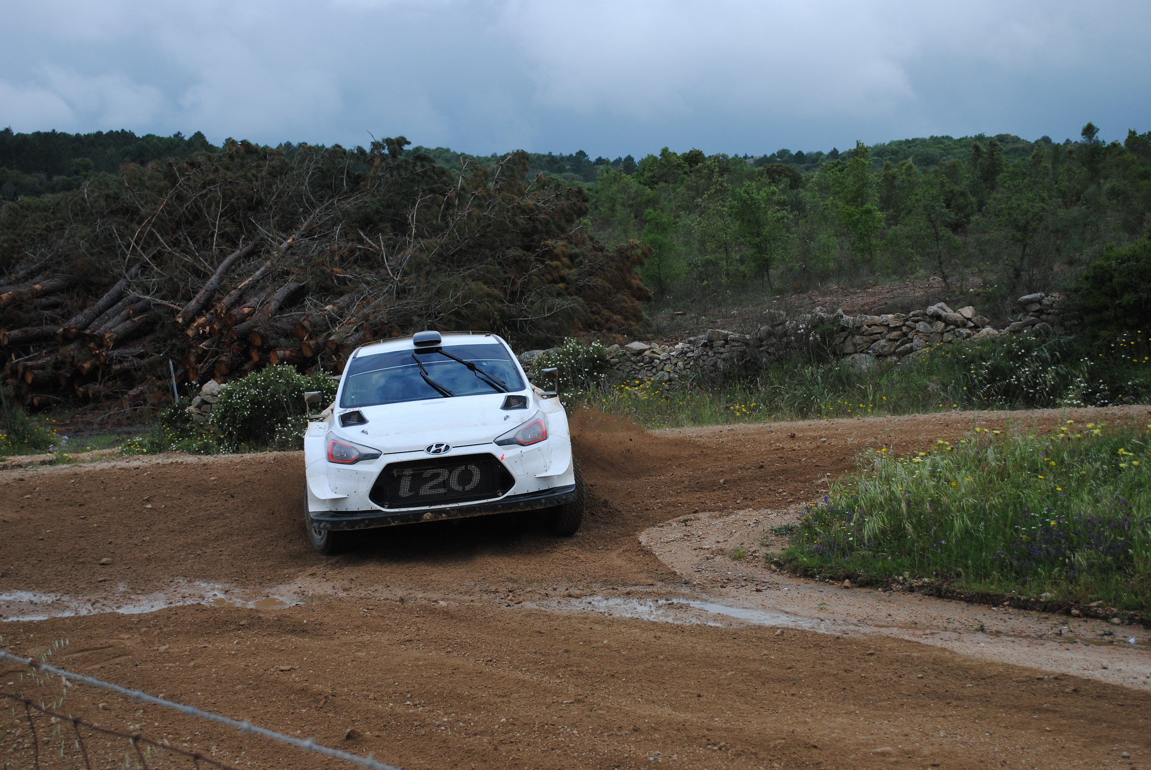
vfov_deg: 25.1
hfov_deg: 36.8
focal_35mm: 54
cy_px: 385
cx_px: 576
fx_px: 1728
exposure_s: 1/1000
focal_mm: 36
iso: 180
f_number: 5
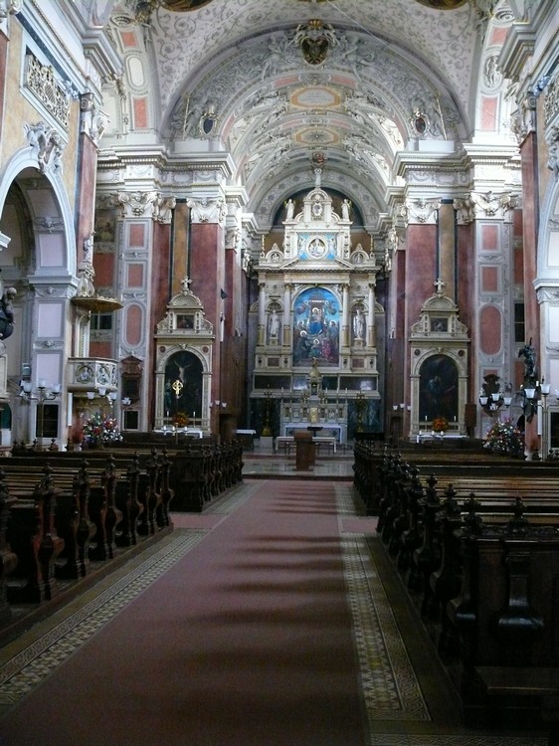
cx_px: 280
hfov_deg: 40.7
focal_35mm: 35
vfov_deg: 52.6
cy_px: 373
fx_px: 754
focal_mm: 7.4
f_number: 2.8
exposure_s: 1/20
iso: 800
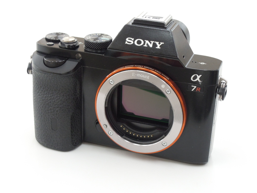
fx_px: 520
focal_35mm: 70
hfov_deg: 27.8
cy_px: 96
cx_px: 128
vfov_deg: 21.0
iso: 400
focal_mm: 12.5
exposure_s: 1/60
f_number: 4.5
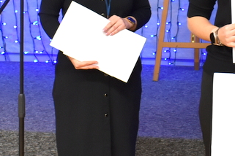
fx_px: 731
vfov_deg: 12.2
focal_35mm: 112
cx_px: 247
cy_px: 85
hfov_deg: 17.7
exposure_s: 1/60
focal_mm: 20
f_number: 4
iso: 720
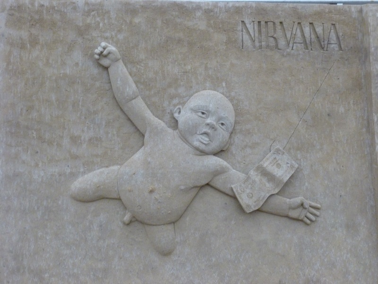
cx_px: 189
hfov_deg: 42.1
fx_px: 491
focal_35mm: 45
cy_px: 142
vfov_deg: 32.2
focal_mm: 8
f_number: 3.9
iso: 400
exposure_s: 1/30
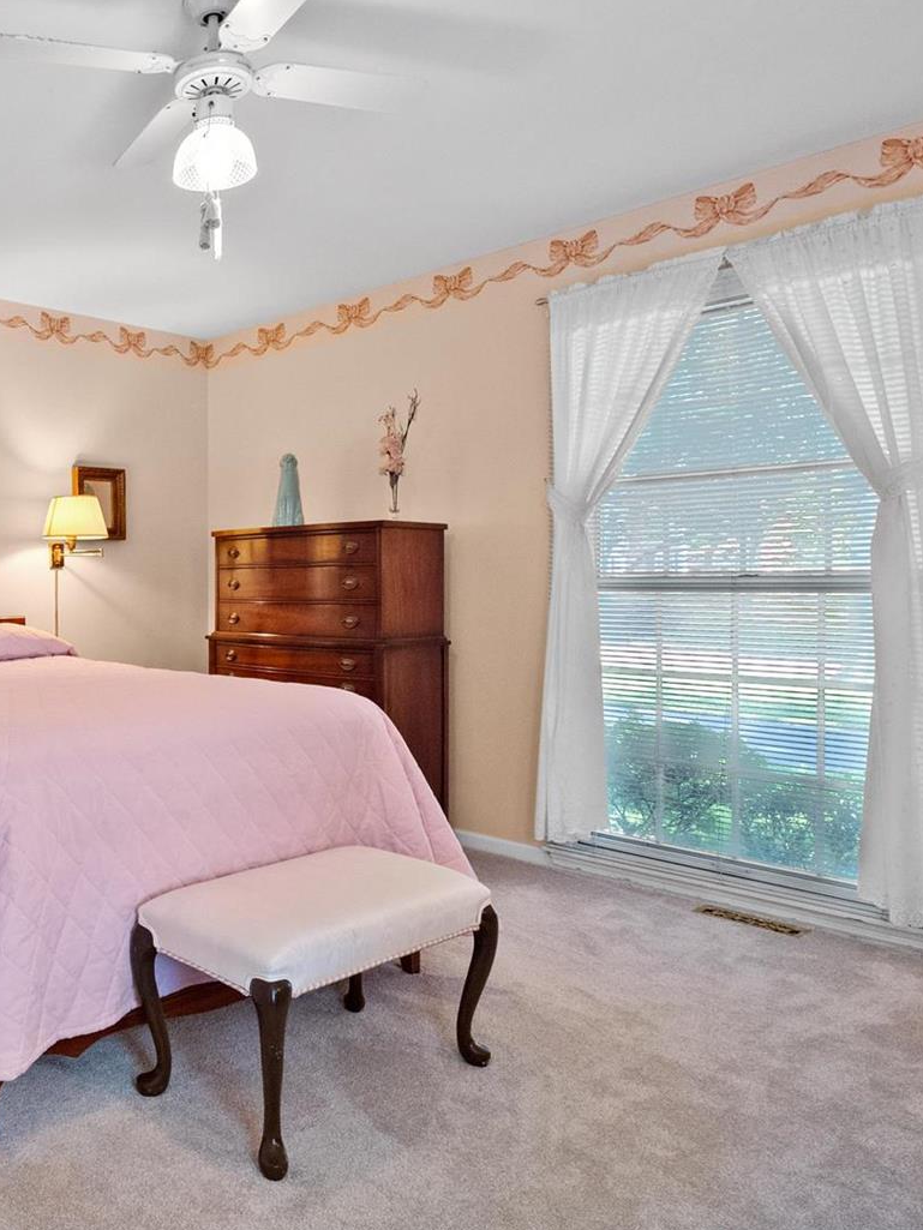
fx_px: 853
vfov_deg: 71.6
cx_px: 28
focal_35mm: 24
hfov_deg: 48.2
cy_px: 598
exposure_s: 1/8
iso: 400
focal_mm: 8
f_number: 8
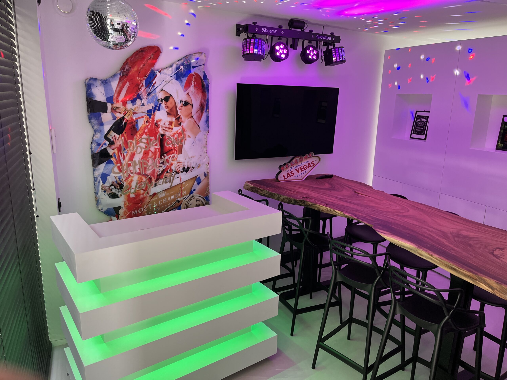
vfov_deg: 53.1
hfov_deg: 67.3
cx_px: 254
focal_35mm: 26
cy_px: 190
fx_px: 381
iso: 125
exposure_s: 1/118
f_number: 1.6
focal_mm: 5.1
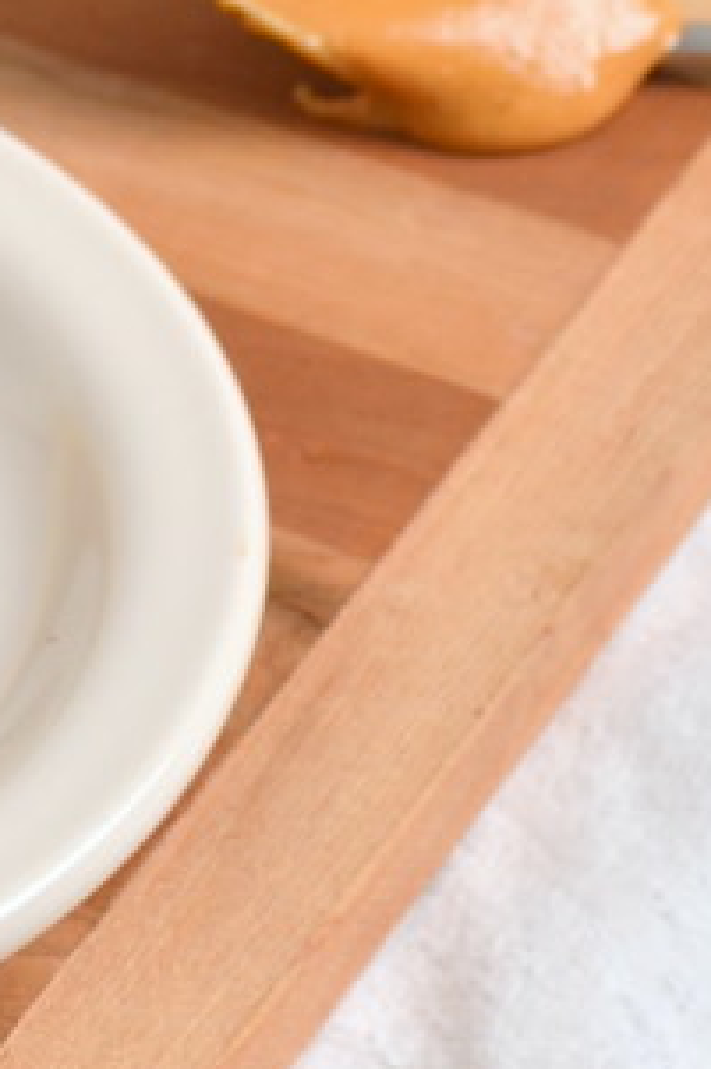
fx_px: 8295
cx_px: -389
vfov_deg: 7.3
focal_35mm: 280
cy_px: -181
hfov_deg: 4.9
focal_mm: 55
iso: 100
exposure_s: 1/8
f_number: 8
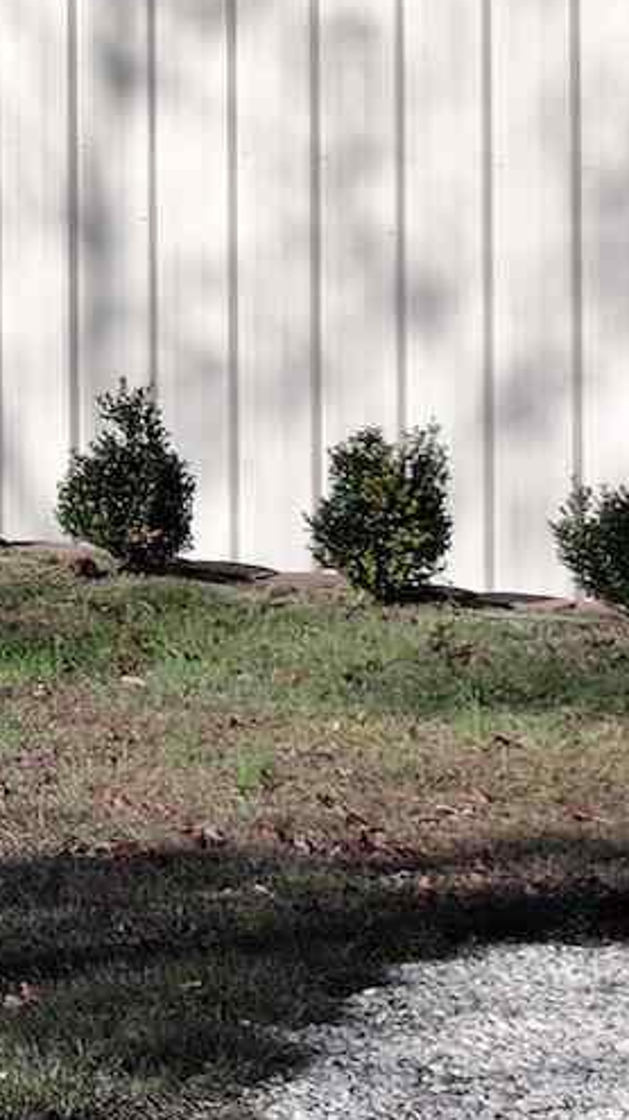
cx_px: -1749
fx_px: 3919
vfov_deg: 15.7
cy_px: -191
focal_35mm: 132
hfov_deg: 7.2
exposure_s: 1/2000
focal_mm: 12.29
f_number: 2.8
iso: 150
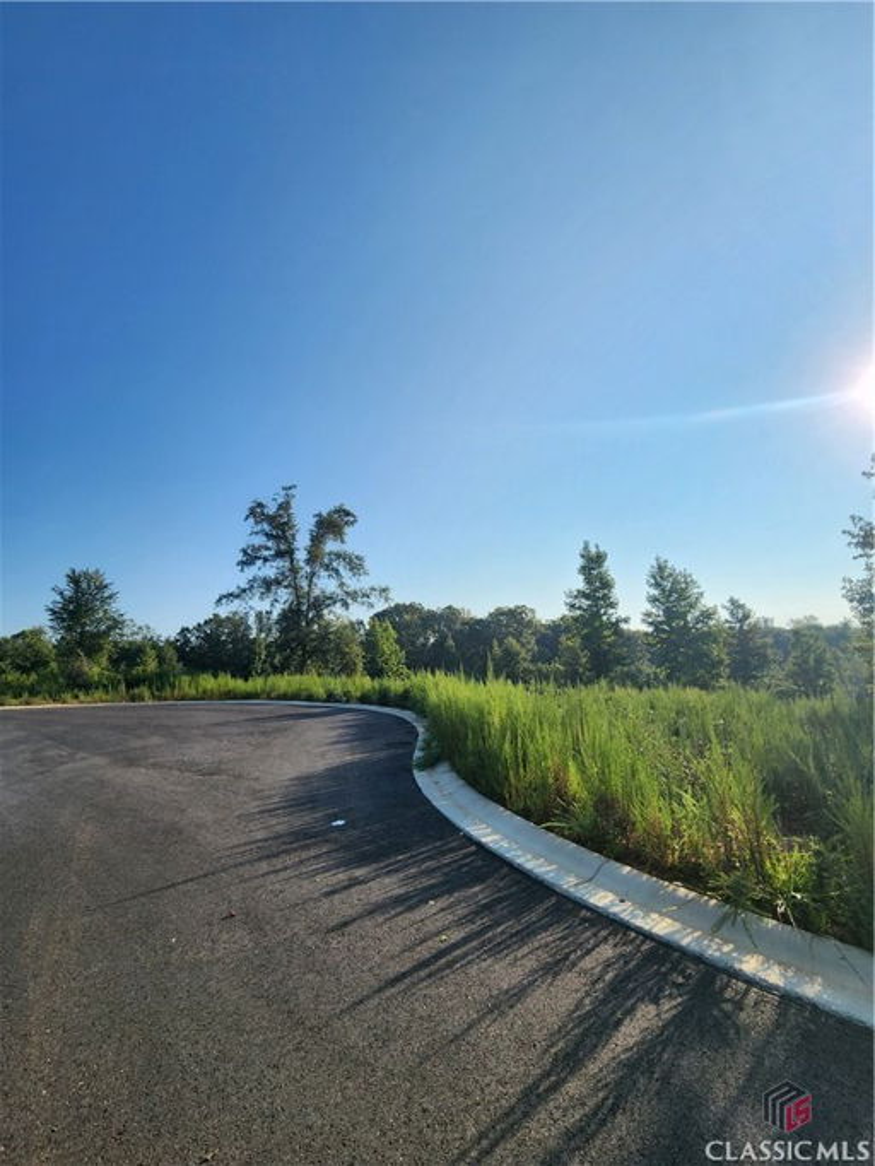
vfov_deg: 106.2
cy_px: 583
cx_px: 438
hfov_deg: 90.0
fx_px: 438
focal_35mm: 13
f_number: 2.2
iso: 50
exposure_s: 1/3521
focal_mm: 2.2
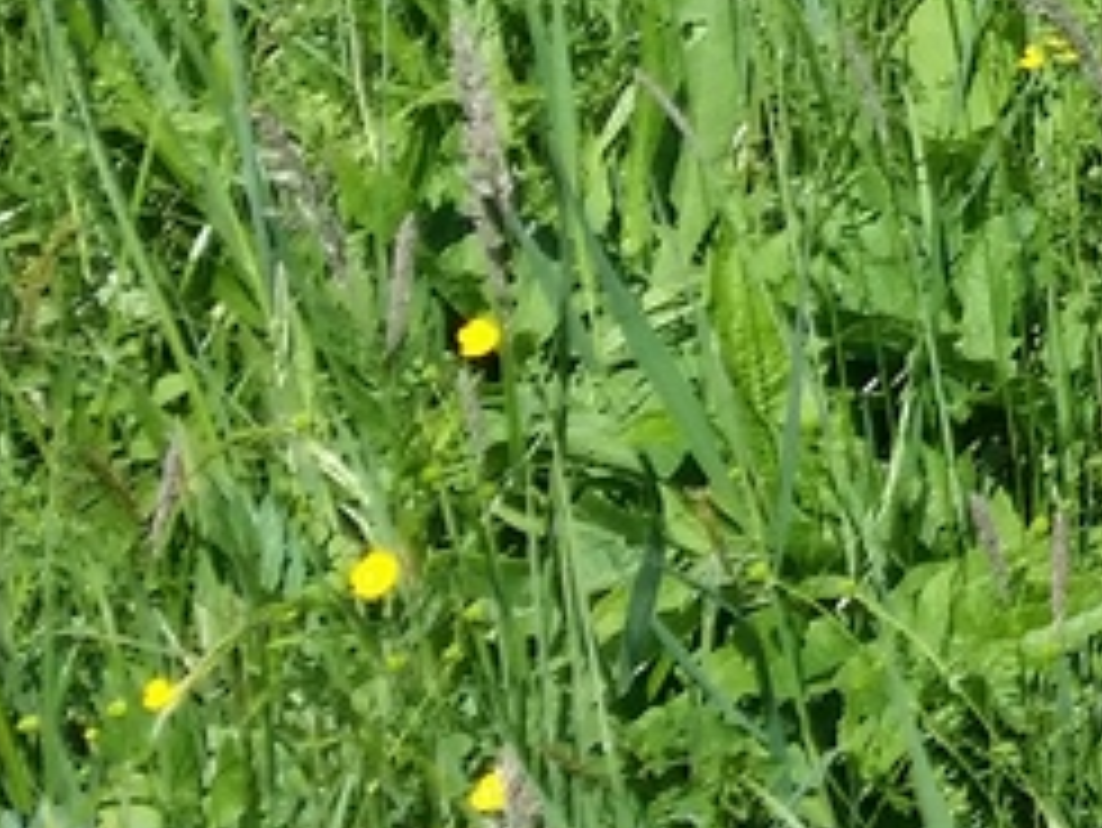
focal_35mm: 172
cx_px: 2910
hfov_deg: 9.7
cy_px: -855
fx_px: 5478
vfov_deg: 8.2
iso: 50
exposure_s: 1/982
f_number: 2.2
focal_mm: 4.13
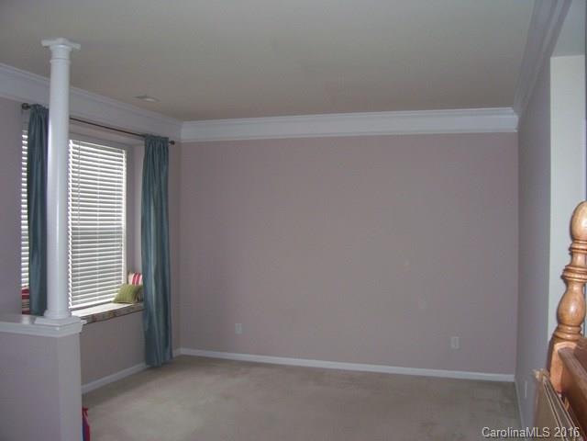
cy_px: 220
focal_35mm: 34
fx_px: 577
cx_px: 294
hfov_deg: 54.0
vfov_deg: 41.8
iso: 80
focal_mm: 5.6
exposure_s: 1/60
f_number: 2.7
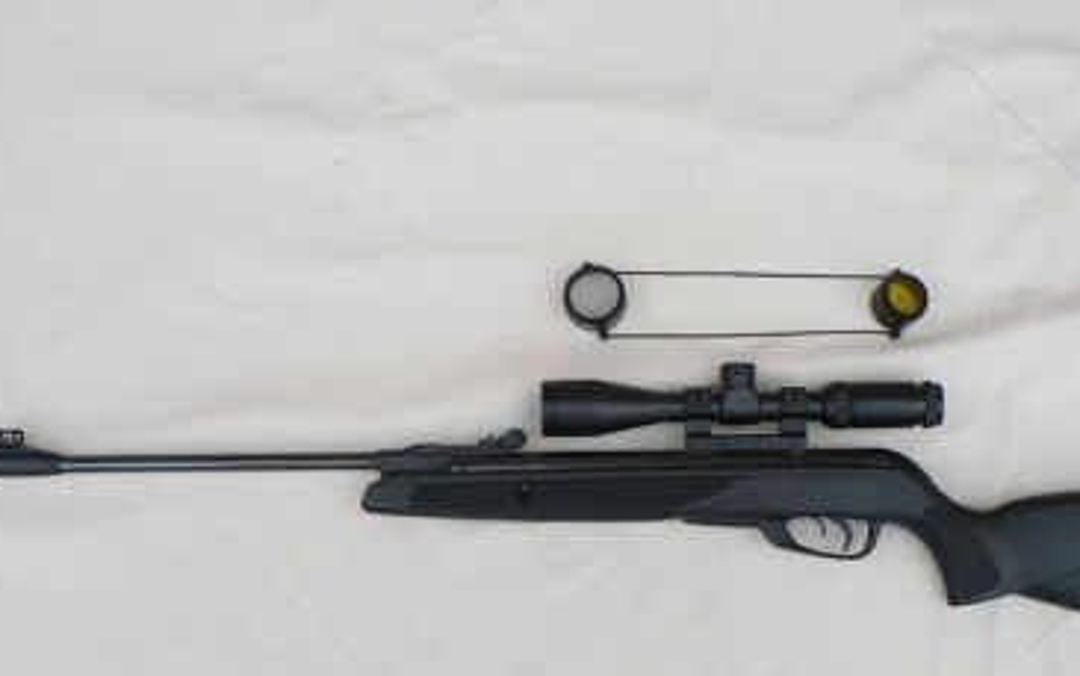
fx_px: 1472
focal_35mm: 50
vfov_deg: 25.7
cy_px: 461
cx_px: 617
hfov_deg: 40.2
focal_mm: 6
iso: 80
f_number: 2.8
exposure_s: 1/100
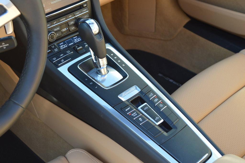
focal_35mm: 57
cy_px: 82
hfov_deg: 35.1
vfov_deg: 23.7
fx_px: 388
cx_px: 122
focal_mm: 38
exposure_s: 1/125
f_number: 5.6
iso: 250
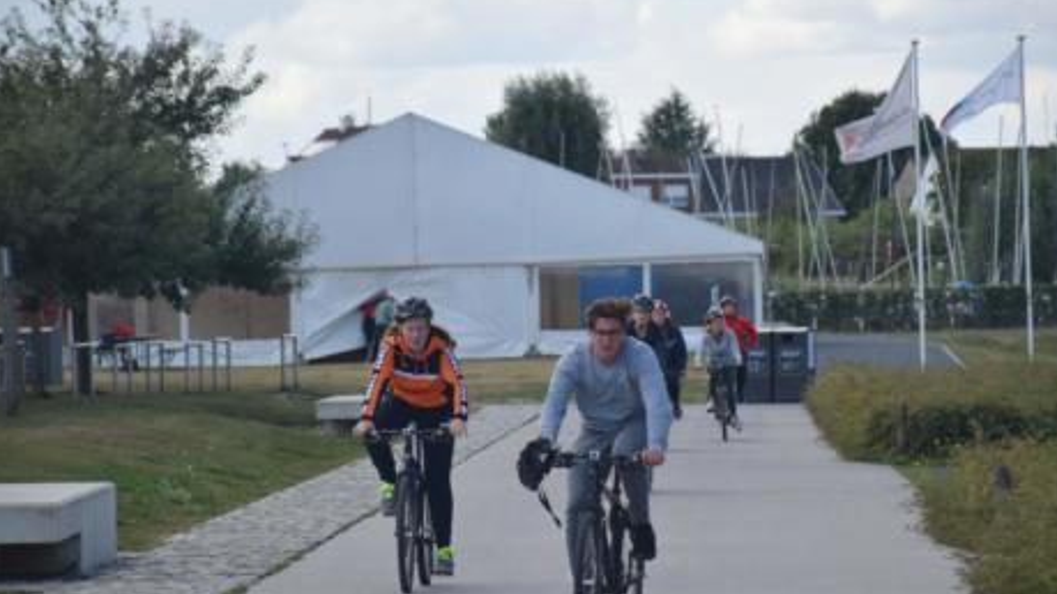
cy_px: 334
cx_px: 564
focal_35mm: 240
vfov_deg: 5.1
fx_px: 6725
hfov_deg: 9.0
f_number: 6.3
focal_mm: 140
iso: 200
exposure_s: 1/640
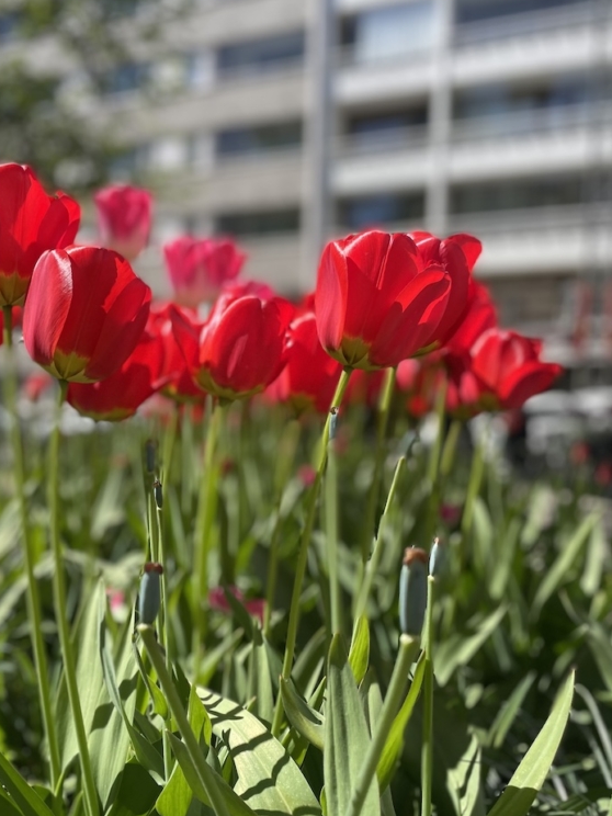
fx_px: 849
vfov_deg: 51.1
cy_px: 480
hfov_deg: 39.2
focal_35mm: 36
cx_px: 201
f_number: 1.6
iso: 50
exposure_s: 1/2506
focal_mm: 4.2
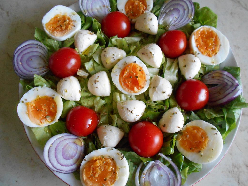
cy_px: 93
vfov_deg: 53.1
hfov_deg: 67.3
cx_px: 124
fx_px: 186
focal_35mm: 26
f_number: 3.2
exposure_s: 1/125
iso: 800
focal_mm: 4.6
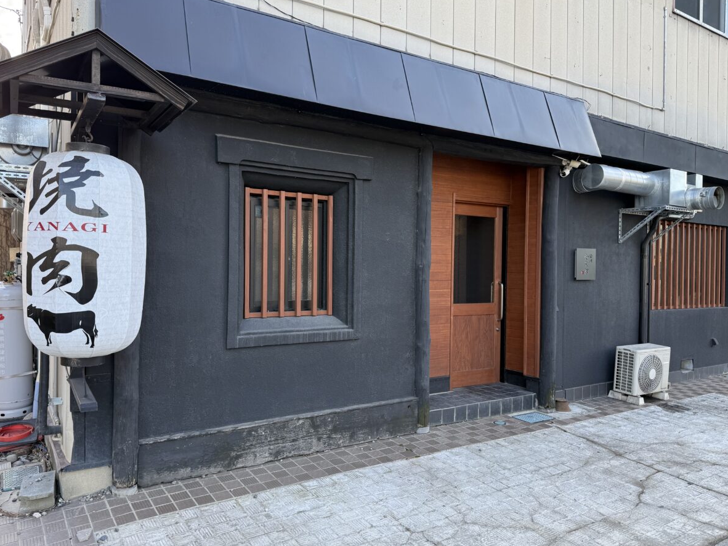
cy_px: 269
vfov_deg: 53.0
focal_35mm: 26
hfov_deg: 67.3
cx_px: 342
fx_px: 547
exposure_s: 1/223
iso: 80
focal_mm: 6.76
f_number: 1.78
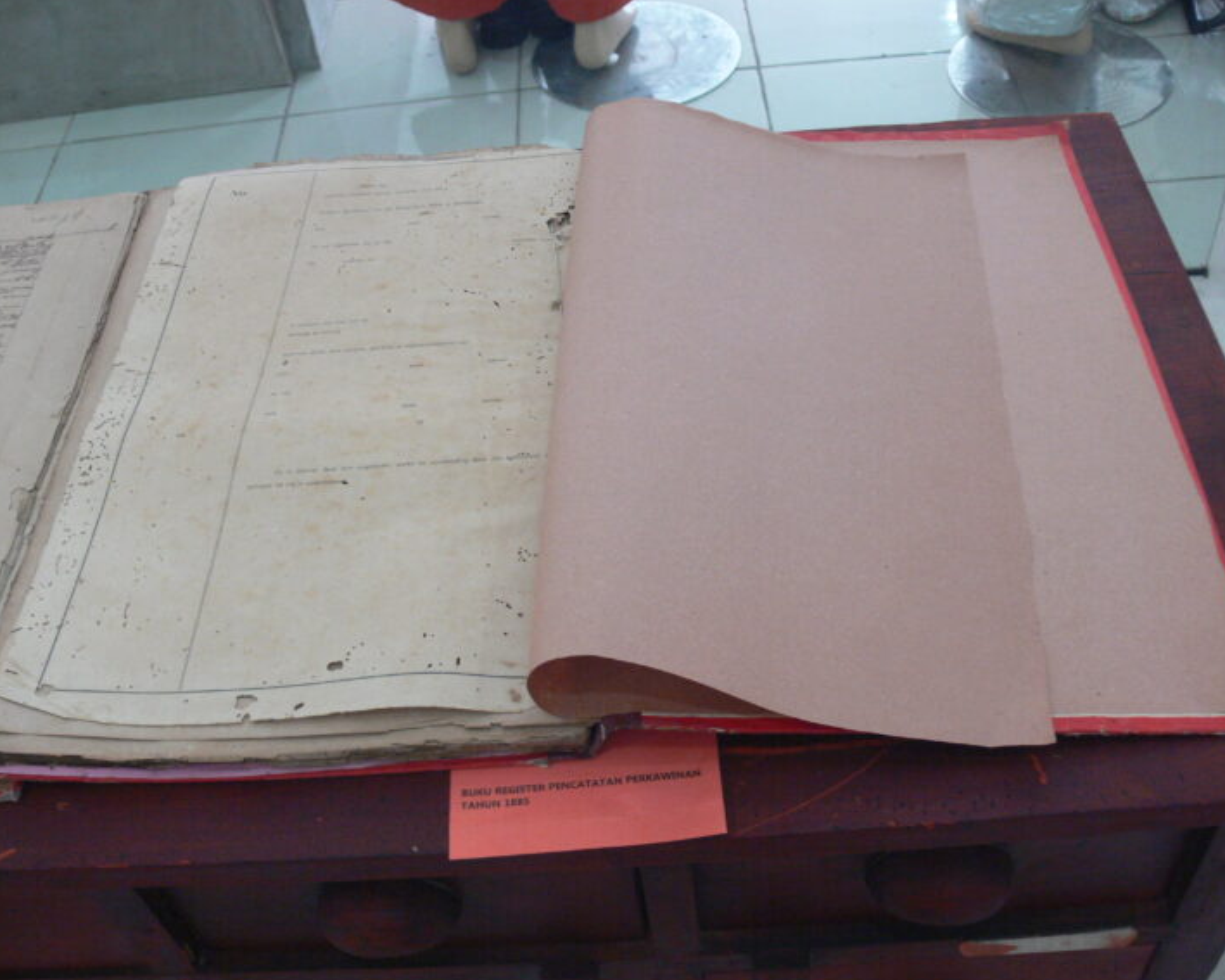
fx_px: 1341
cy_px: 494
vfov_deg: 40.1
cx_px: 631
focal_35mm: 37
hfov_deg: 49.1
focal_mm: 7.4
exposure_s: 1/20
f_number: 2.8
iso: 200
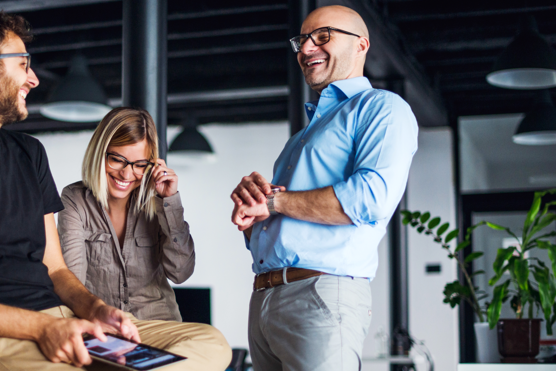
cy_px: 214
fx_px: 1097
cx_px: 166
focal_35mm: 71
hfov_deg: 28.2
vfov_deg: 19.2
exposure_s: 1/640
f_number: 1.4
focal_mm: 50
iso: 400
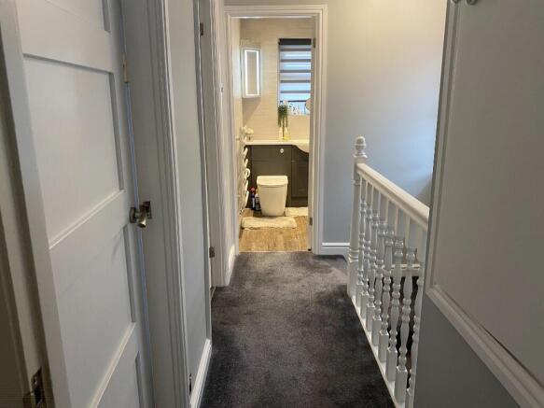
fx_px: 409
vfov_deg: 53.0
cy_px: 204
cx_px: 272
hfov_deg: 67.3
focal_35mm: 26
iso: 200
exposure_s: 1/50
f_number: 1.8
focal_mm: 4.25
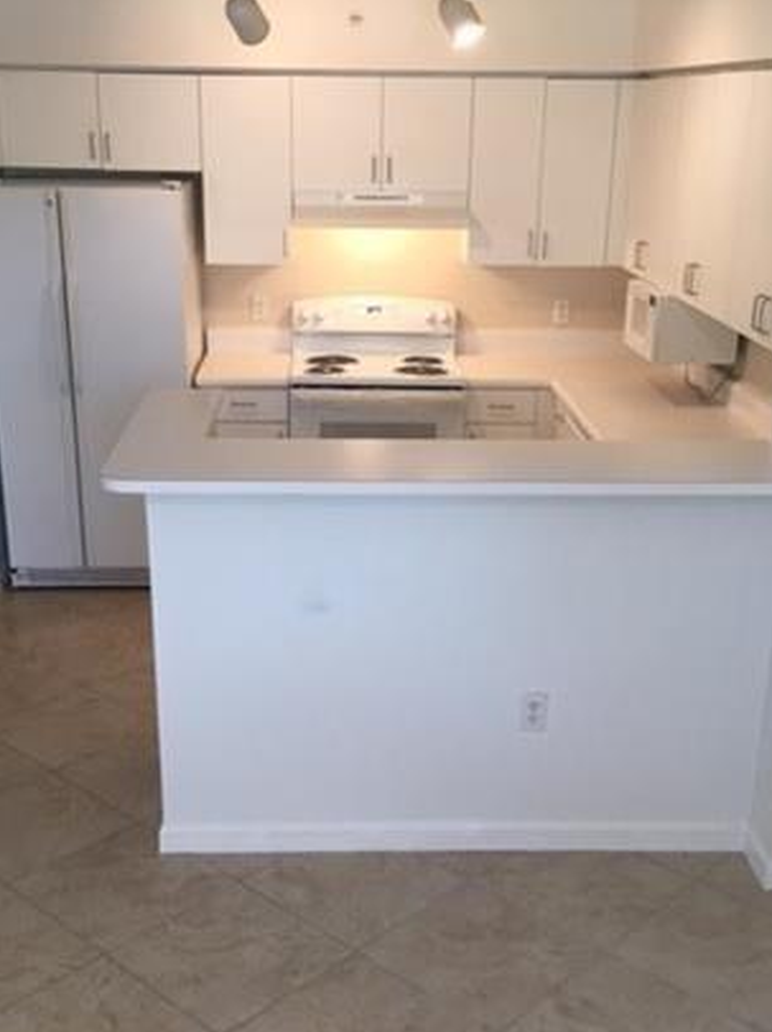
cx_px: 367
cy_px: 596
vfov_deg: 43.8
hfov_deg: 33.5
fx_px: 1281
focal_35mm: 43
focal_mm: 4.15
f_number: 2.2
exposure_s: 1/30
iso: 50
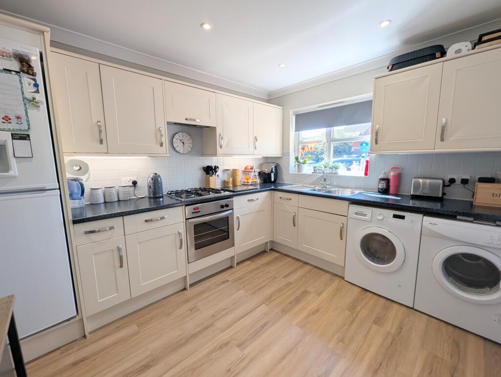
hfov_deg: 106.1
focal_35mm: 13
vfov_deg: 90.1
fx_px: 188
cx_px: 250
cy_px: 188
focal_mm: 1.95
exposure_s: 1/145
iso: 48
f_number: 2.2
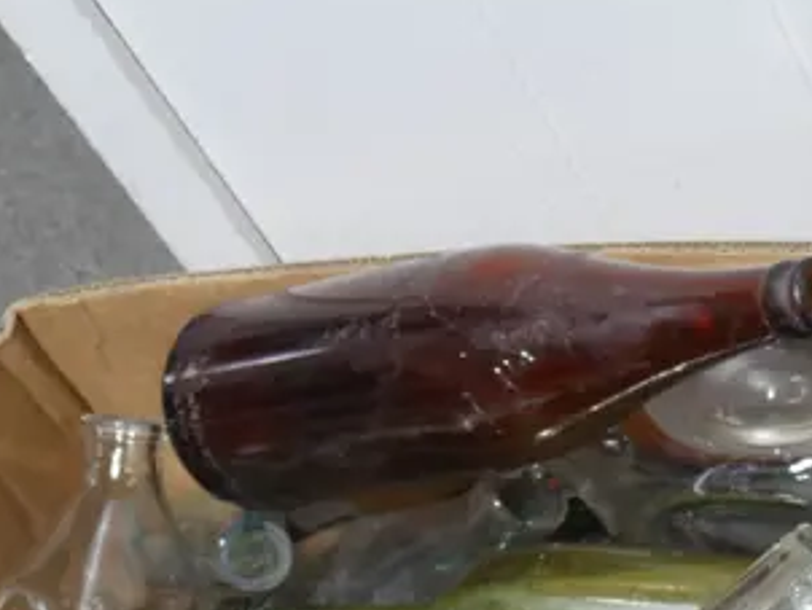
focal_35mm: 156
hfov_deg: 12.3
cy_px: 781
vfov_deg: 9.4
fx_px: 3662
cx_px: 1059
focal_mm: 23
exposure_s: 1/60
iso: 640
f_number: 5.1
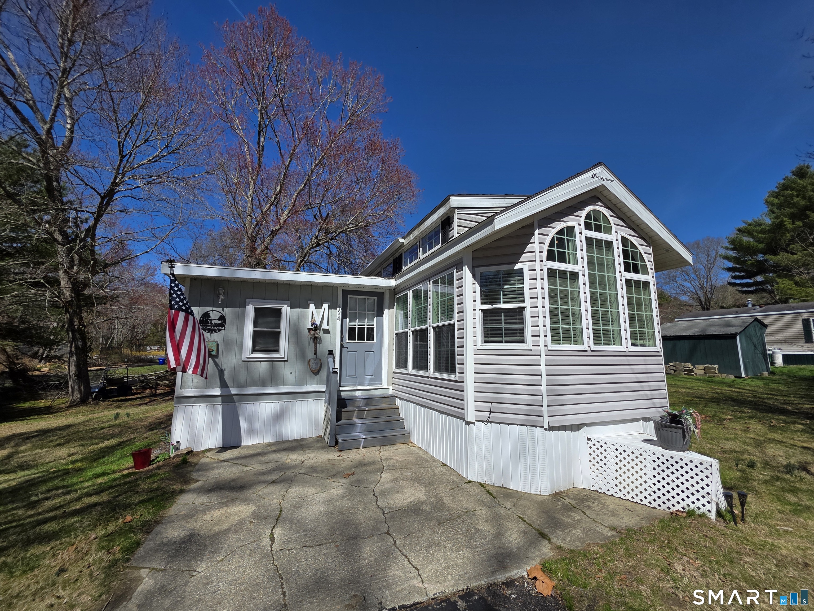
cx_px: 407
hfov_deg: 106.2
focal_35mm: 13
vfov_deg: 89.9
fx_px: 306
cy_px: 306
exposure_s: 1/3291
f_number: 1.9
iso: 40
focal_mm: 2.2
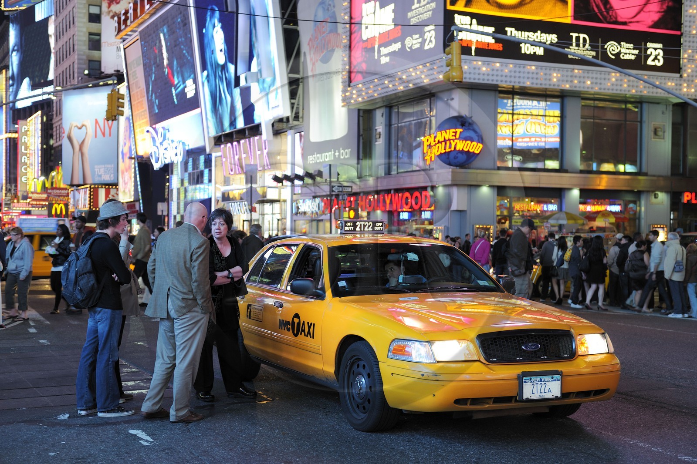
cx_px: 348
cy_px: 232
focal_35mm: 52
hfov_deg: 38.2
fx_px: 1007
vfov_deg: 26.0
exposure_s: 1/40
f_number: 3.2
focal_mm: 52
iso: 400
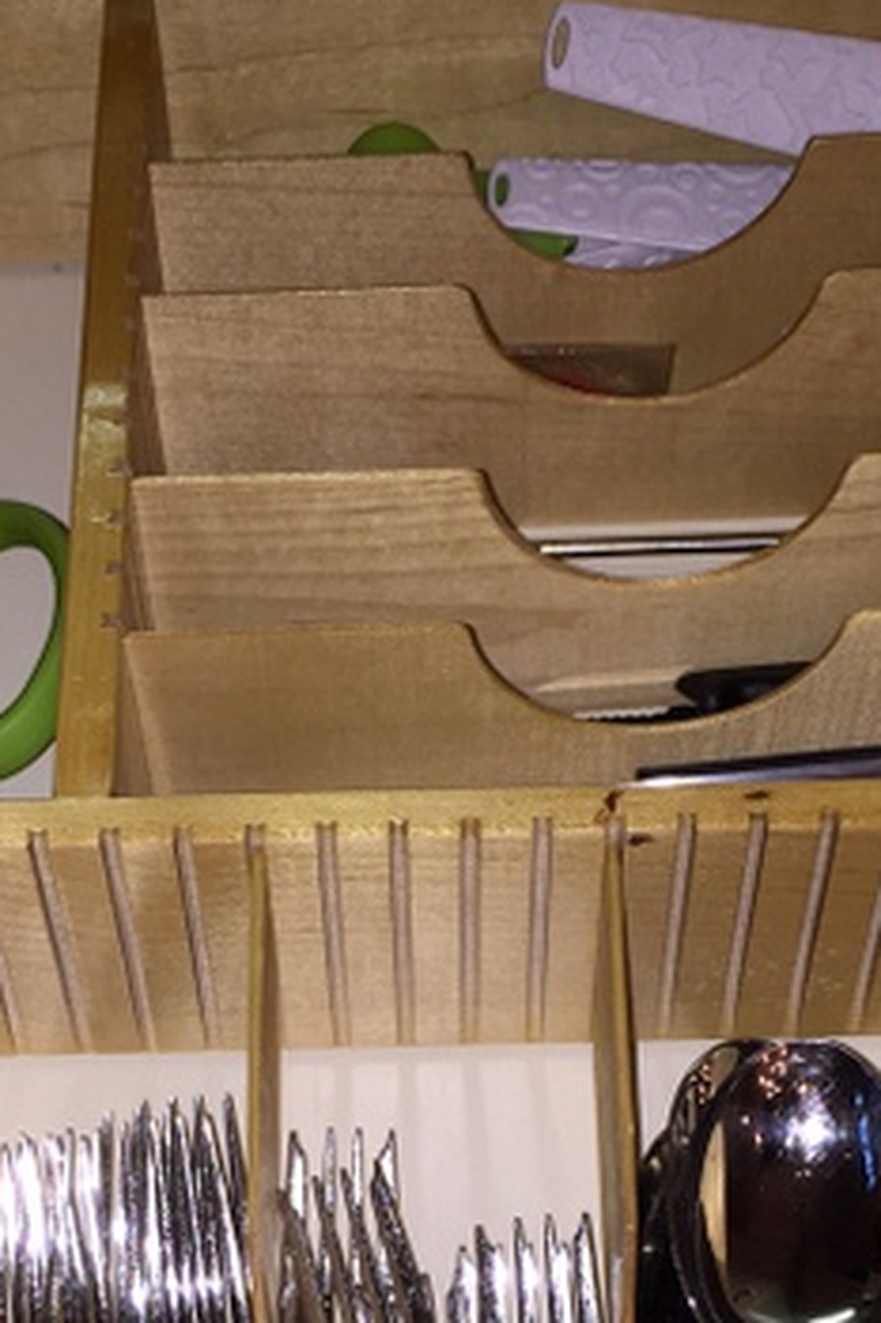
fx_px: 2535
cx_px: 367
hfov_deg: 19.7
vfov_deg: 28.0
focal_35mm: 69
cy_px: 1221
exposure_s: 1/30
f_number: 2.2
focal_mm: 4.15
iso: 40
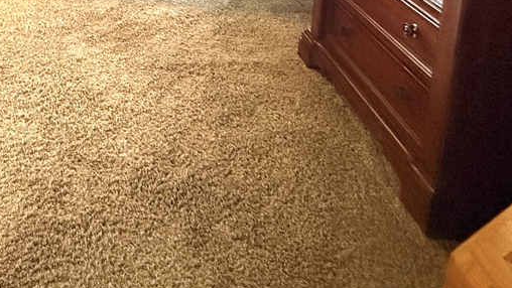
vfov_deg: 24.9
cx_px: 4
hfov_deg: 46.6
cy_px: -149
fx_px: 489
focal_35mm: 36
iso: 800
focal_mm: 2.22
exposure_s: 1/60
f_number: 2.2
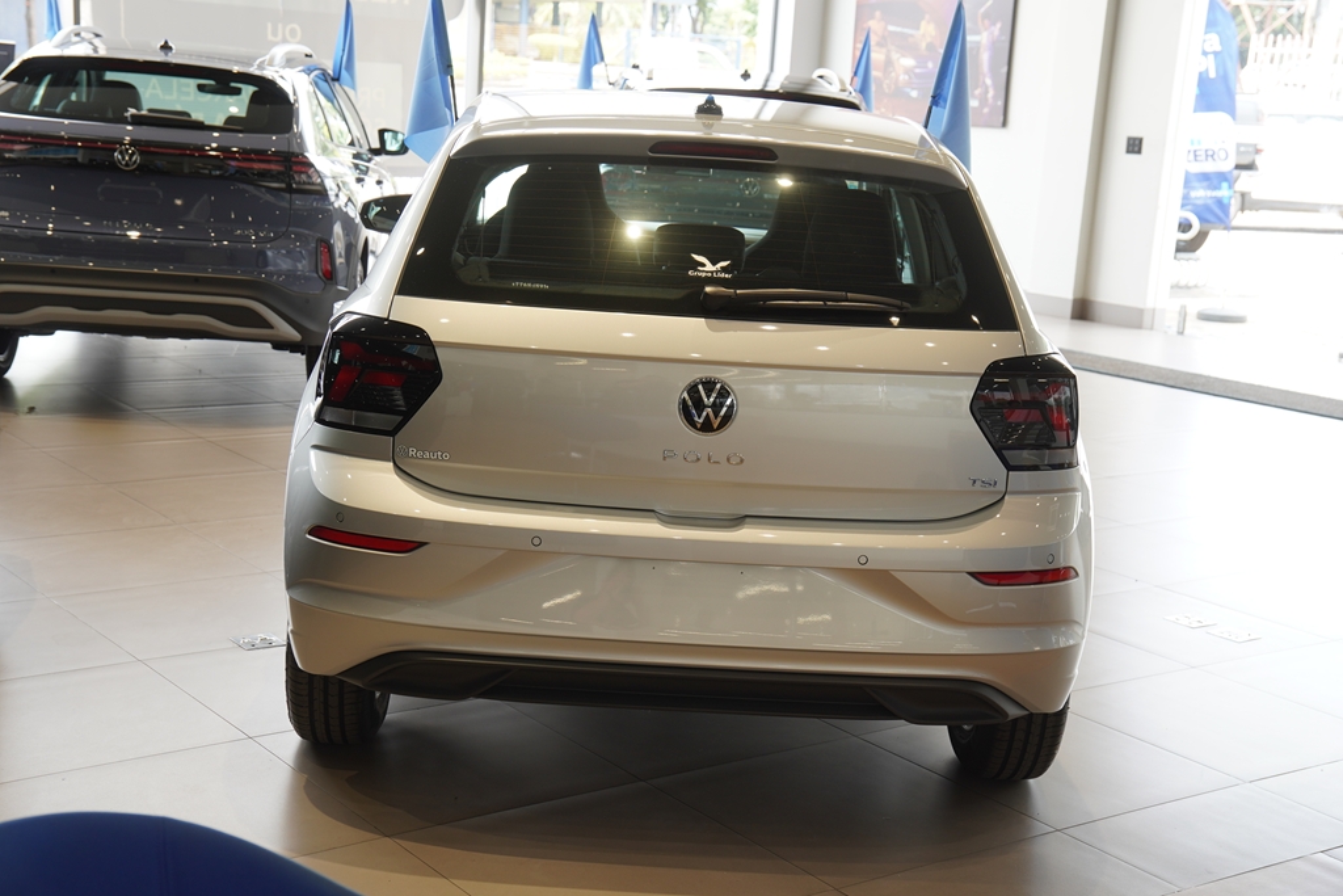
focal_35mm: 50
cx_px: 672
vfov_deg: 27.3
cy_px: 448
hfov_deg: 40.0
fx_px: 1847
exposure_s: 1/60
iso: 125
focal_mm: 33
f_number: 4
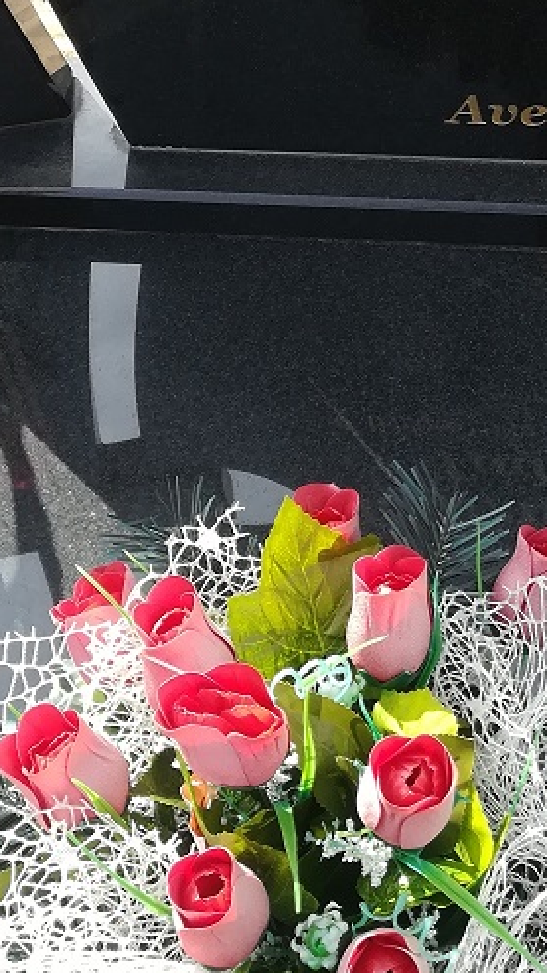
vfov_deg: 34.6
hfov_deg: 20.7
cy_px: 103
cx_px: 464
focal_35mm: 57
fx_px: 1471
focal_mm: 3.83
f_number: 2.2
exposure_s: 1/345
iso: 50
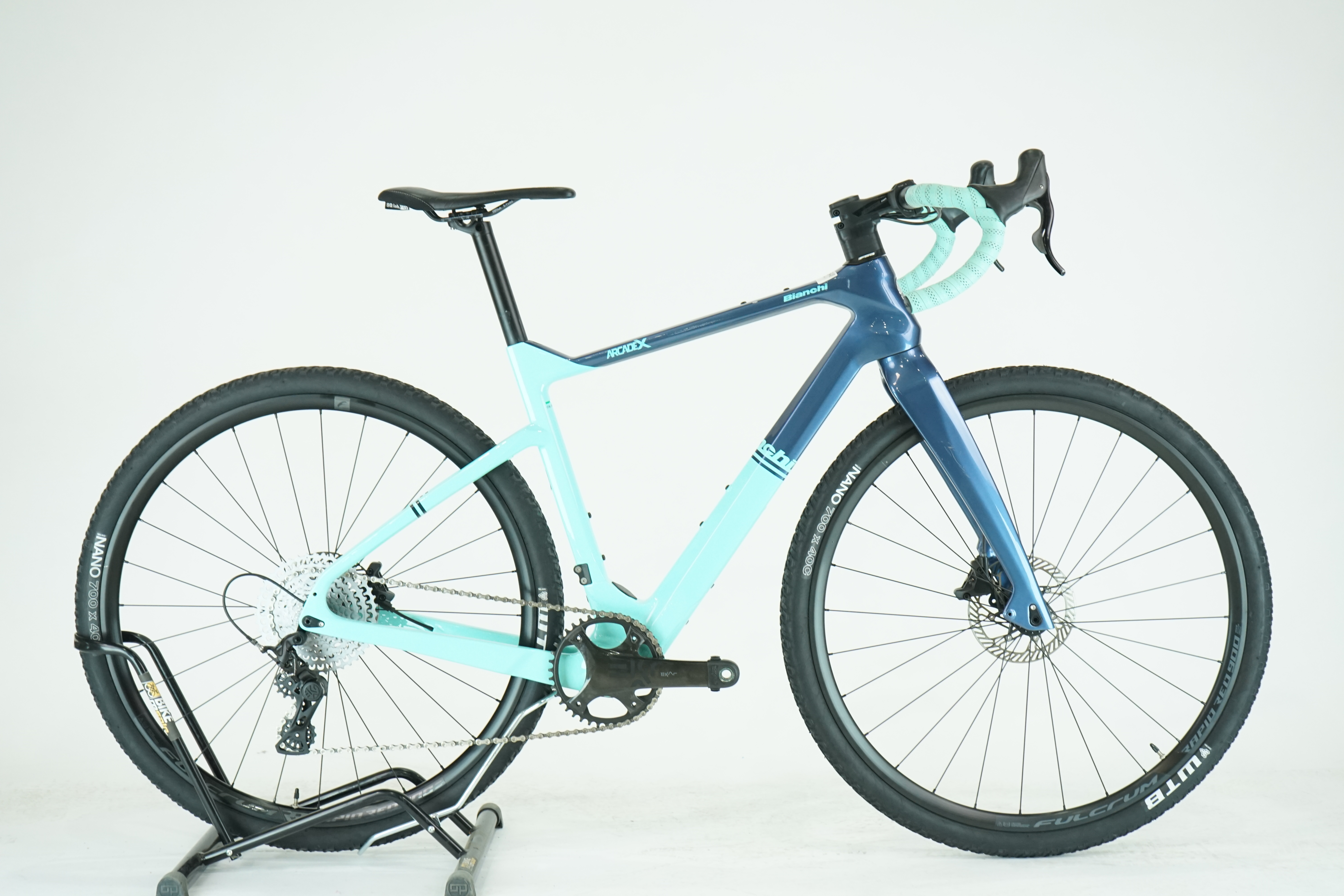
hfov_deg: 35.6
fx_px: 2091
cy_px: 448
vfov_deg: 24.2
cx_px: 672
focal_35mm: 56
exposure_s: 1/200
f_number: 5.6
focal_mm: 56
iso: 1600
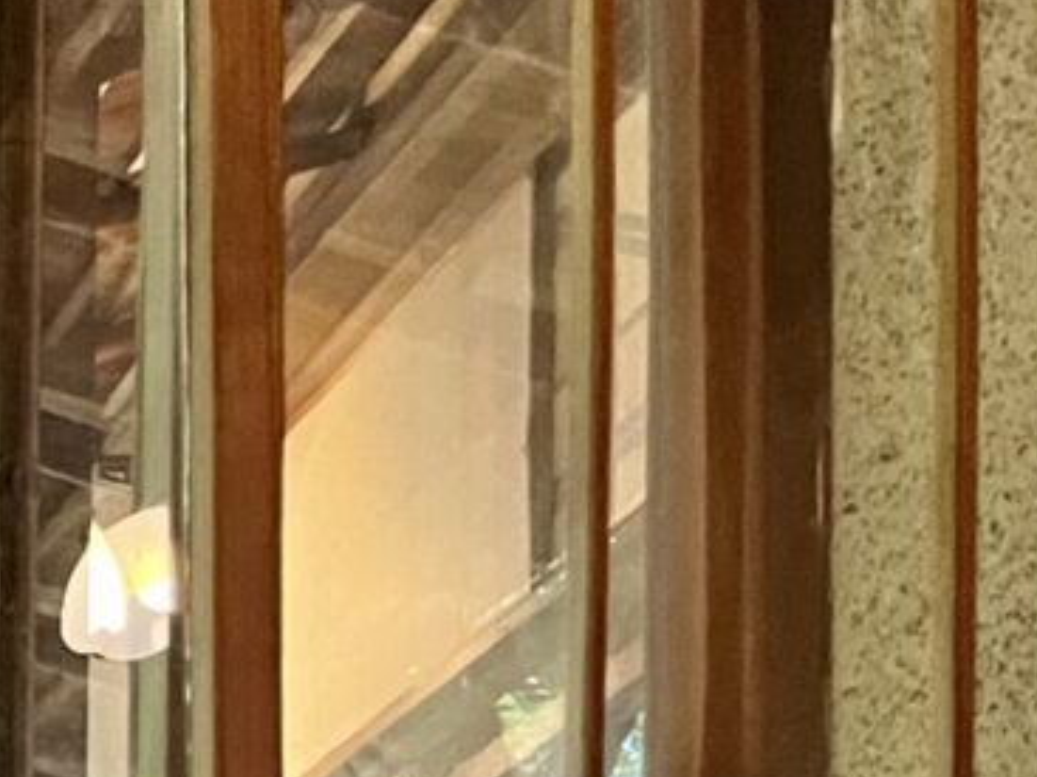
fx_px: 4073
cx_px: -1184
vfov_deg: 9.4
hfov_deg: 12.4
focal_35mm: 136
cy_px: 2017
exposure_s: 1/60
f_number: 1.6
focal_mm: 5.1
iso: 250
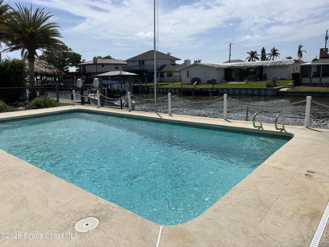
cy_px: 124
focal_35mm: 26
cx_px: 164
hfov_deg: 67.3
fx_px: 247
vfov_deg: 53.1
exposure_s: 1/7194
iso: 50
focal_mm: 5.96
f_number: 1.6
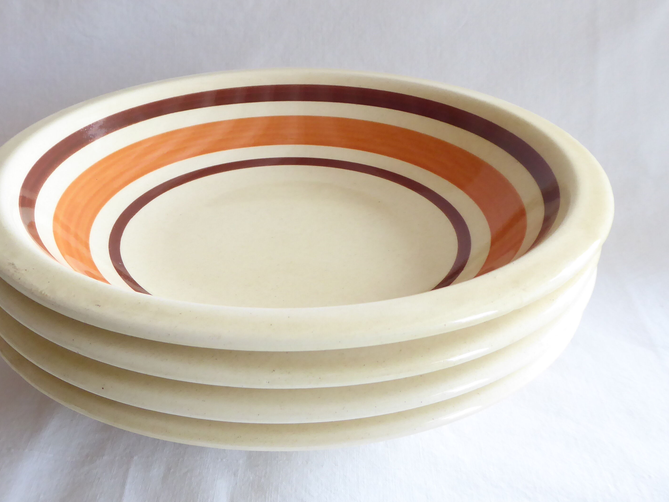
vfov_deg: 35.1
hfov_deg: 45.6
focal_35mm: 41
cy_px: 216
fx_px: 792
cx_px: 279
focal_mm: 5
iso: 250
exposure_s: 1/60
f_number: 3.5
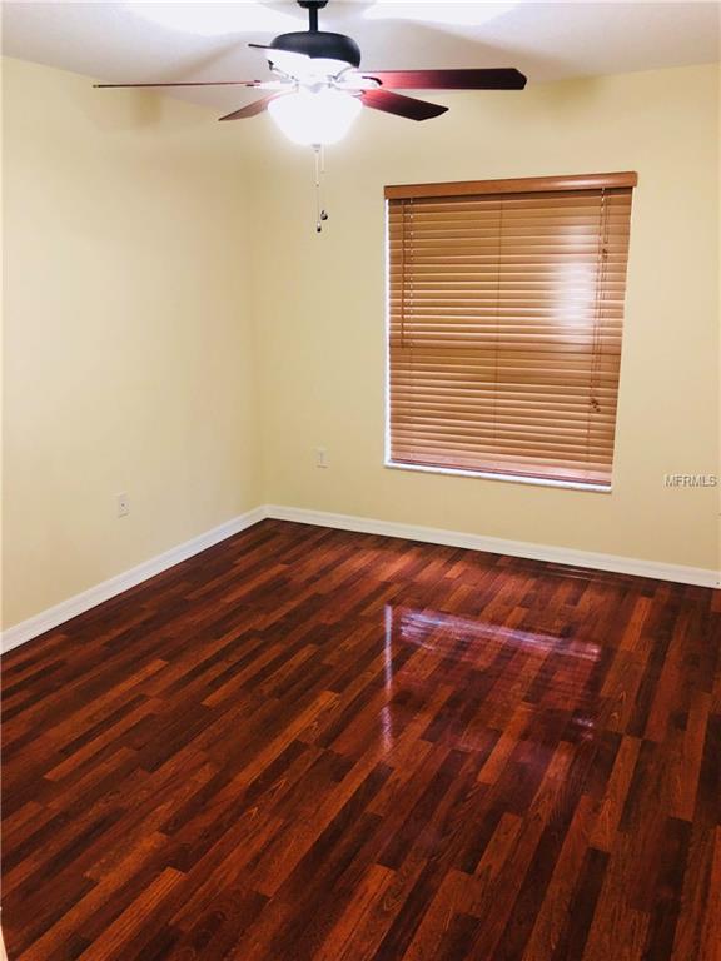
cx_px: 360
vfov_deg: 63.4
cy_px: 480
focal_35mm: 28
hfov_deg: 49.7
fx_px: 778
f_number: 1.8
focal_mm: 4
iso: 100
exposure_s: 1/12
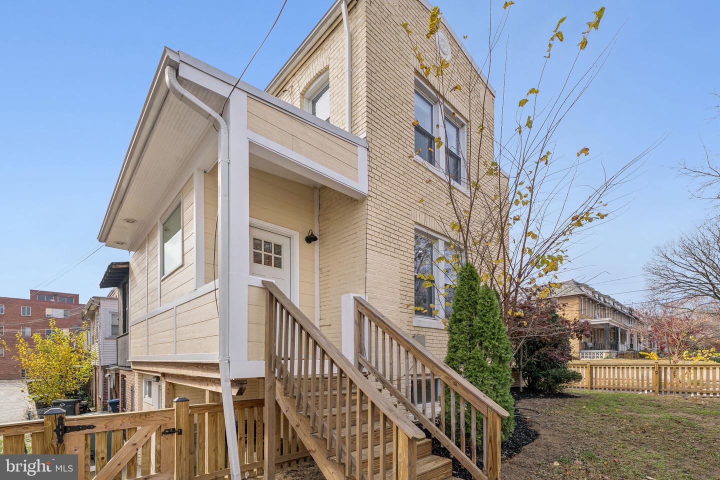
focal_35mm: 15
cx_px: 360
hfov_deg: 100.4
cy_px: 240
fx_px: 300
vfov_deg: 77.3
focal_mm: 10
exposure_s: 1/800
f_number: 4
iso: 125
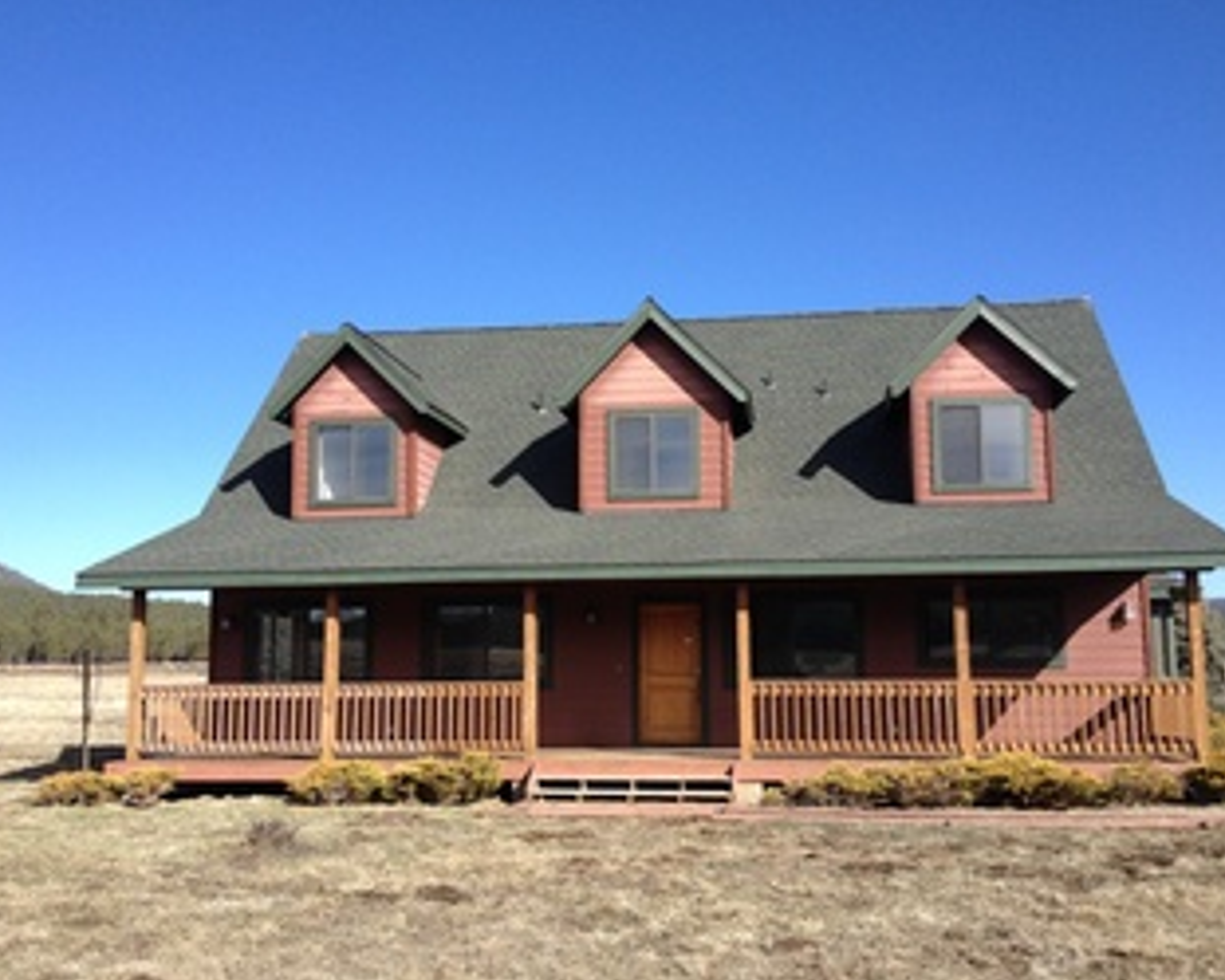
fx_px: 1378
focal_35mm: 38
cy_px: 508
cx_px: 626
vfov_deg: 39.2
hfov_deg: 47.9
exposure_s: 1/986
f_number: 2.4
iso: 50
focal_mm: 4.28
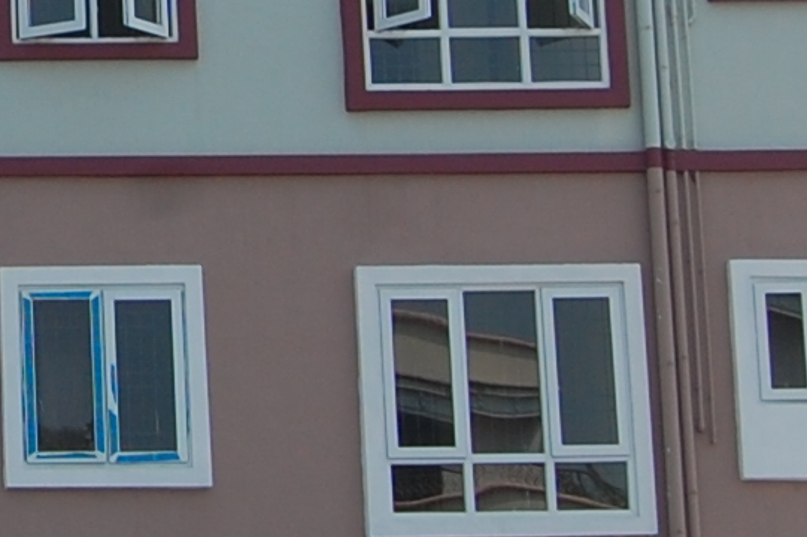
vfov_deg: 7.1
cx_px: -439
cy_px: -179
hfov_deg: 10.3
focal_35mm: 192
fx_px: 4296
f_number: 10
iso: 200
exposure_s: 1/400
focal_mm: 23
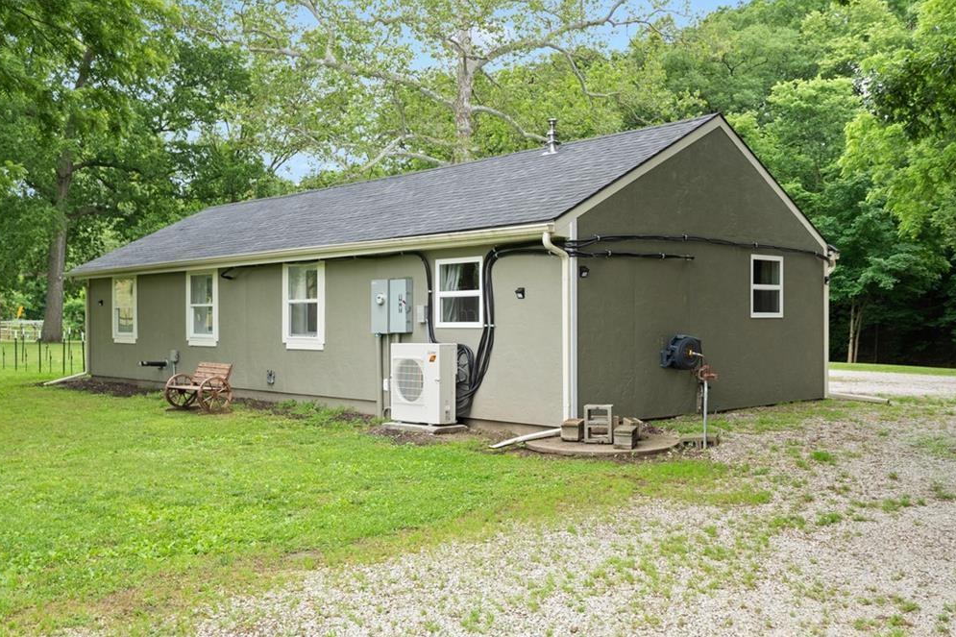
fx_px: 929
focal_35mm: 35
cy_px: 311
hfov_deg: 54.4
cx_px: 467
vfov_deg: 37.8
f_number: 8
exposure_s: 1/50
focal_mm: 17
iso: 400
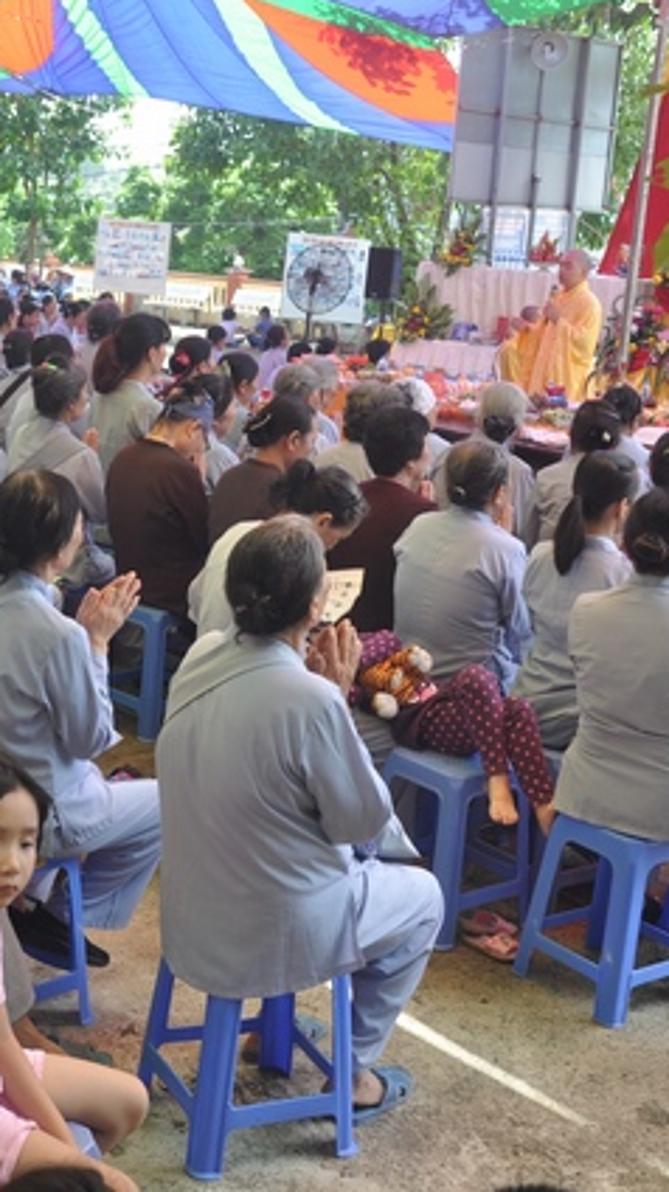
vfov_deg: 39.2
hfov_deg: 22.4
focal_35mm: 53
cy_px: 588
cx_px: 157
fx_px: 1674
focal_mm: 22
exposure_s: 1/160
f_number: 6.3
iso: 400
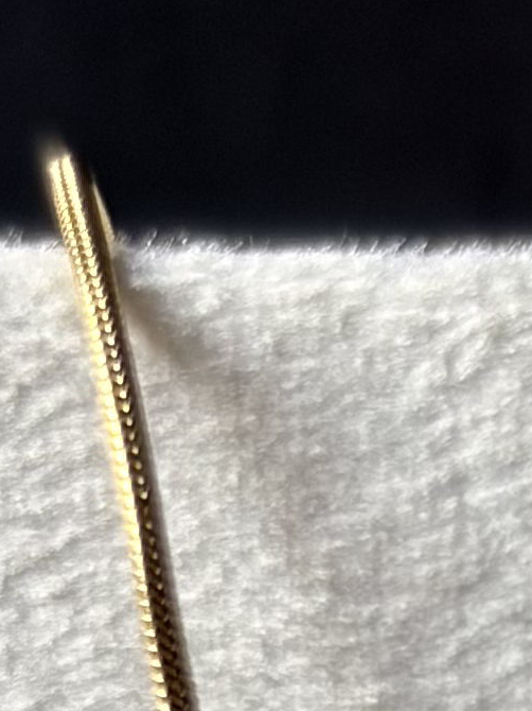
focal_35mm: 313
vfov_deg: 6.0
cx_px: 1030
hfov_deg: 4.7
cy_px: 1967
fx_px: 6418
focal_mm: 5.96
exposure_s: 1/60
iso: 50
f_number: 1.6
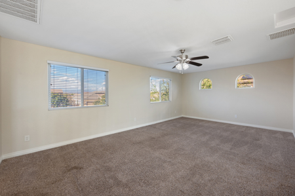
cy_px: 98
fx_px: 115
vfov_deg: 81.1
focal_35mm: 14
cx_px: 148
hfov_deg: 104.3
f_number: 9
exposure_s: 1/1.67
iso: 320
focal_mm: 14
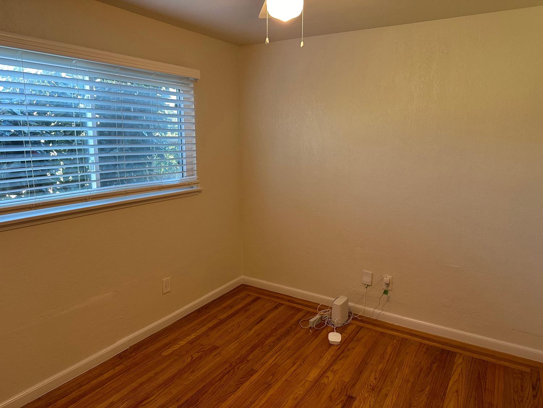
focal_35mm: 24
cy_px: 204
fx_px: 376
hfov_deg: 71.6
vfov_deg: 56.8
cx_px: 272
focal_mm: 6.86
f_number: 1.78
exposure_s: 1/88
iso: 250
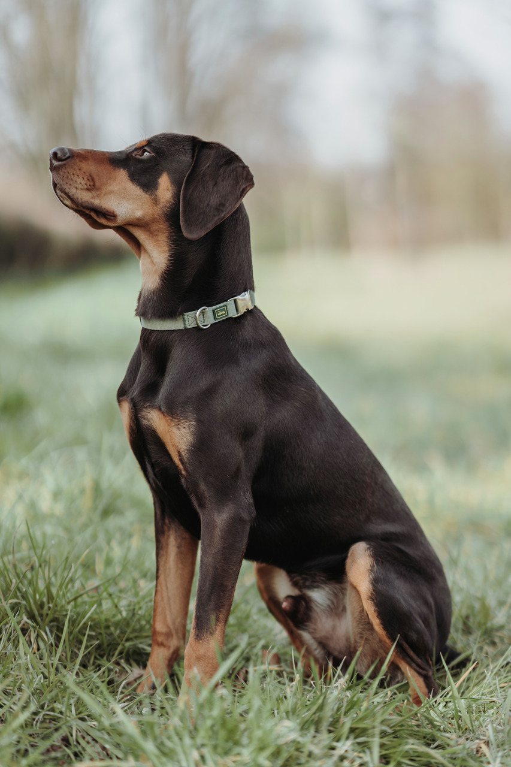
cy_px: 384
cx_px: 256
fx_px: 1810
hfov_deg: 16.1
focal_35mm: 85
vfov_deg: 23.9
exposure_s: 1/2500
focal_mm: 85
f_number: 1.6
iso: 400
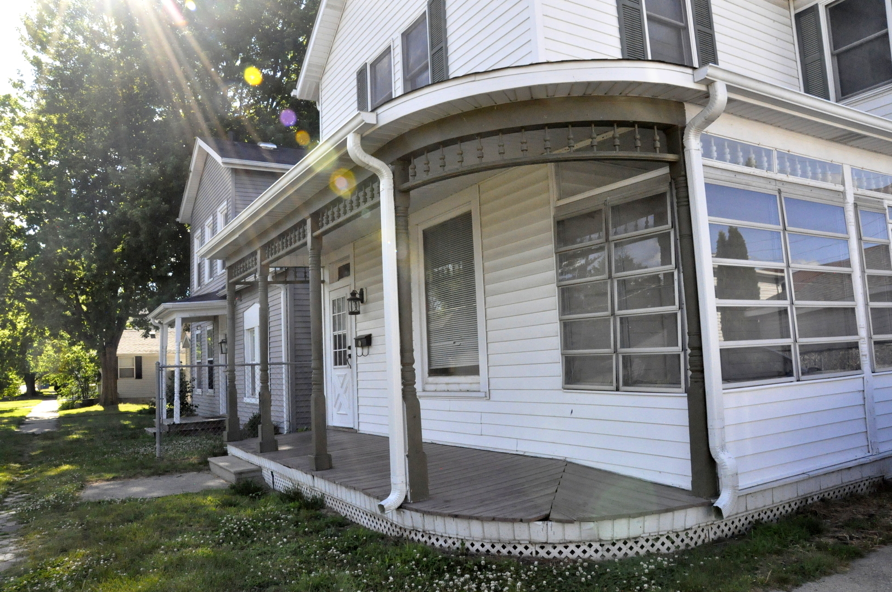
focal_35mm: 27
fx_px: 668
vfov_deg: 47.8
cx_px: 446
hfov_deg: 67.4
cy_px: 296
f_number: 14
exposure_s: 1/800
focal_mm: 18
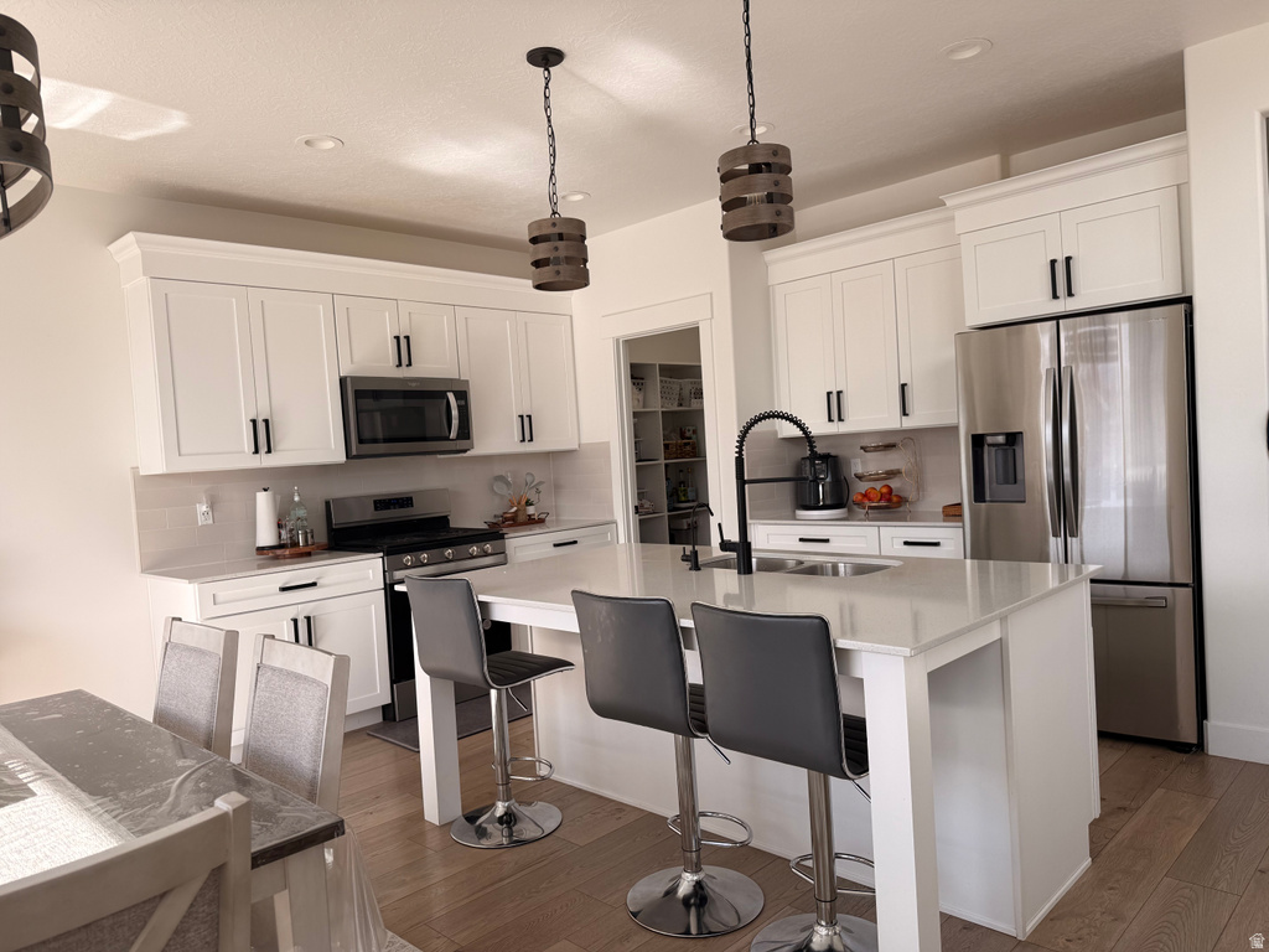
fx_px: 880
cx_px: 634
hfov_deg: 71.6
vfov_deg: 56.8
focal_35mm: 24
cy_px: 476
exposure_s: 1/722
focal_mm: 6.76
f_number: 1.78
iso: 80
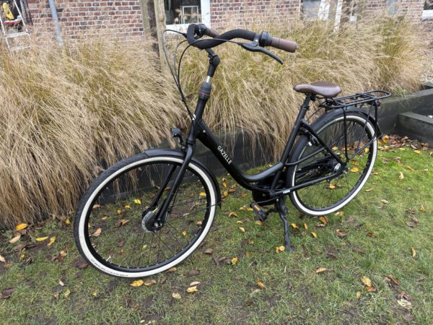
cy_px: 162
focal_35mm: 26
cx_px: 216
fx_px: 325
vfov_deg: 53.1
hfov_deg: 67.3
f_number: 1.6
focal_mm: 5.96
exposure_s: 1/121
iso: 100
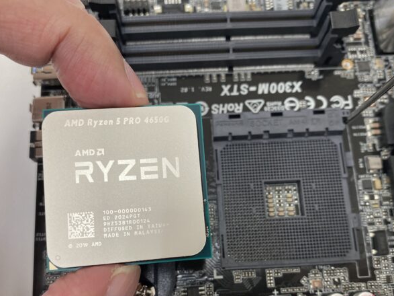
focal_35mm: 34
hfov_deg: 54.0
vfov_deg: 41.5
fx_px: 387
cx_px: 199
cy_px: 183
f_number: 1.8
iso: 125
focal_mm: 4.25
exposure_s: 1/120
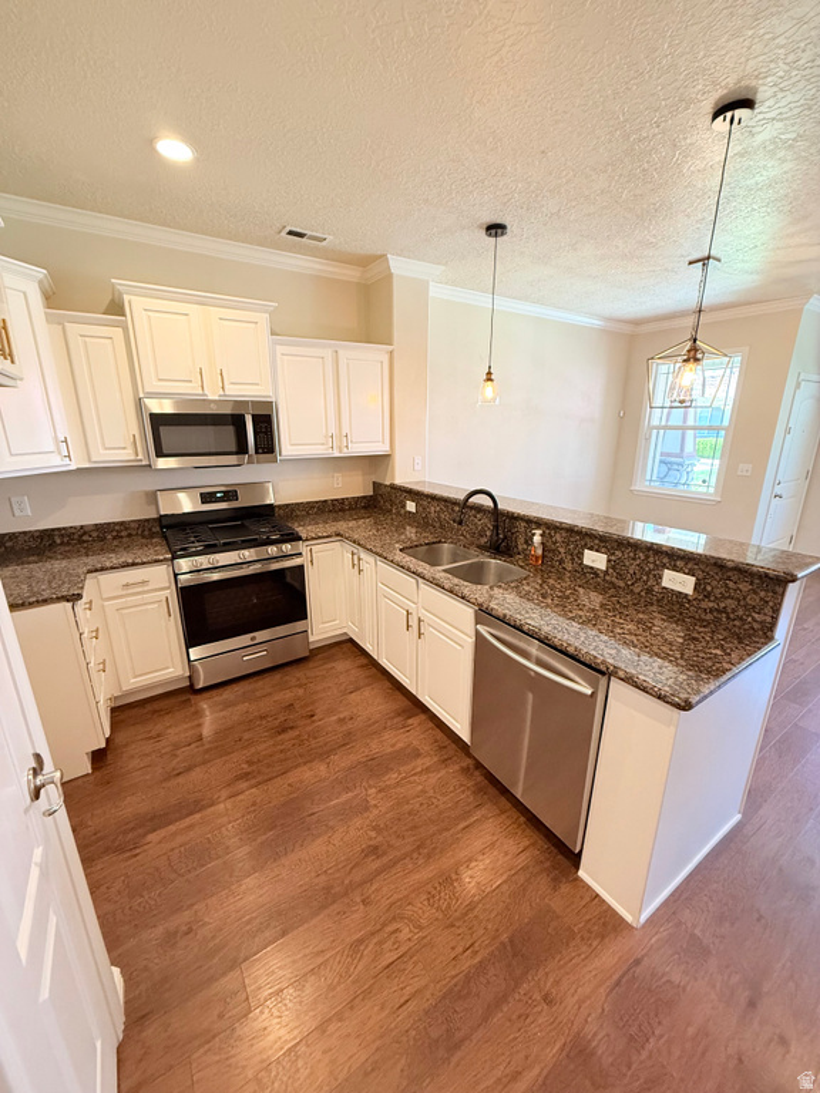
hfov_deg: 85.7
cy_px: 546
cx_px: 410
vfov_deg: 102.1
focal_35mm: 14
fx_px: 442
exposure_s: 1/60
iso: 320
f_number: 2.2
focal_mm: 2.22
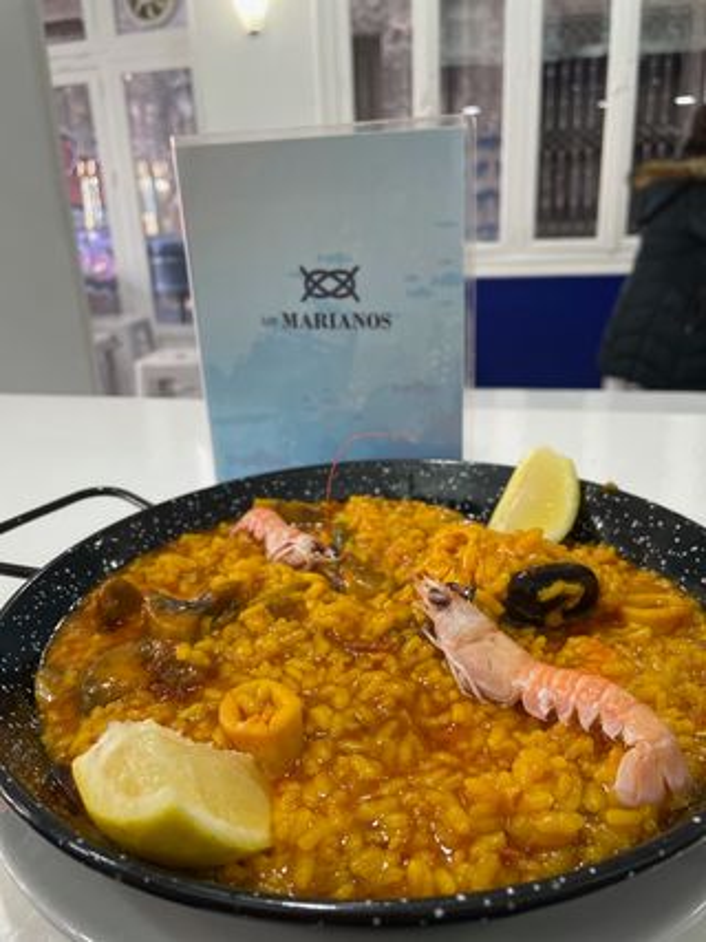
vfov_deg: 67.3
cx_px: 353
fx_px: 707
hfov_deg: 53.0
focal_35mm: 26
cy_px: 471
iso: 64
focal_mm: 4.2
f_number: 1.6
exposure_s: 1/50
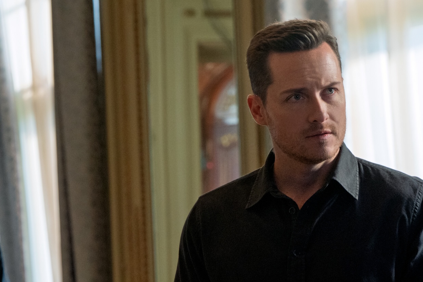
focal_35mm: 136
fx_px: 1598
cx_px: 161
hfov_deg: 15.1
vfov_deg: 10.1
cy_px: 225
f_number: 5.6
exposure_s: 1/320
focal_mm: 84
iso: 4000
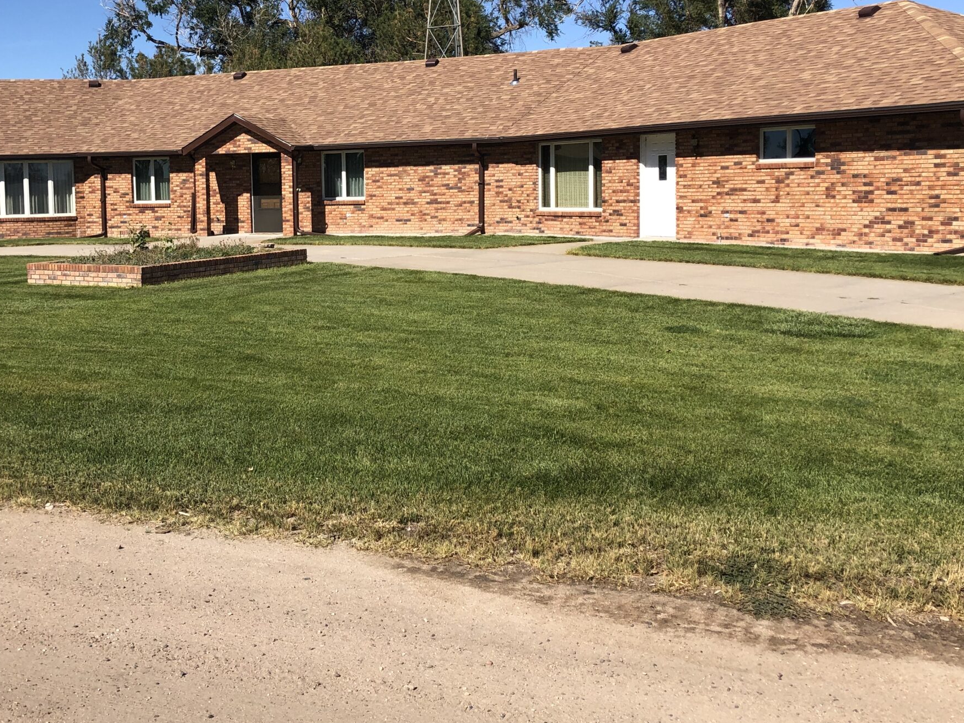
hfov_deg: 45.3
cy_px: 262
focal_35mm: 41
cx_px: 349
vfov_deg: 34.9
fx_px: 1142
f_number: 1.8
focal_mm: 3.99
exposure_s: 1/2288
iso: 20
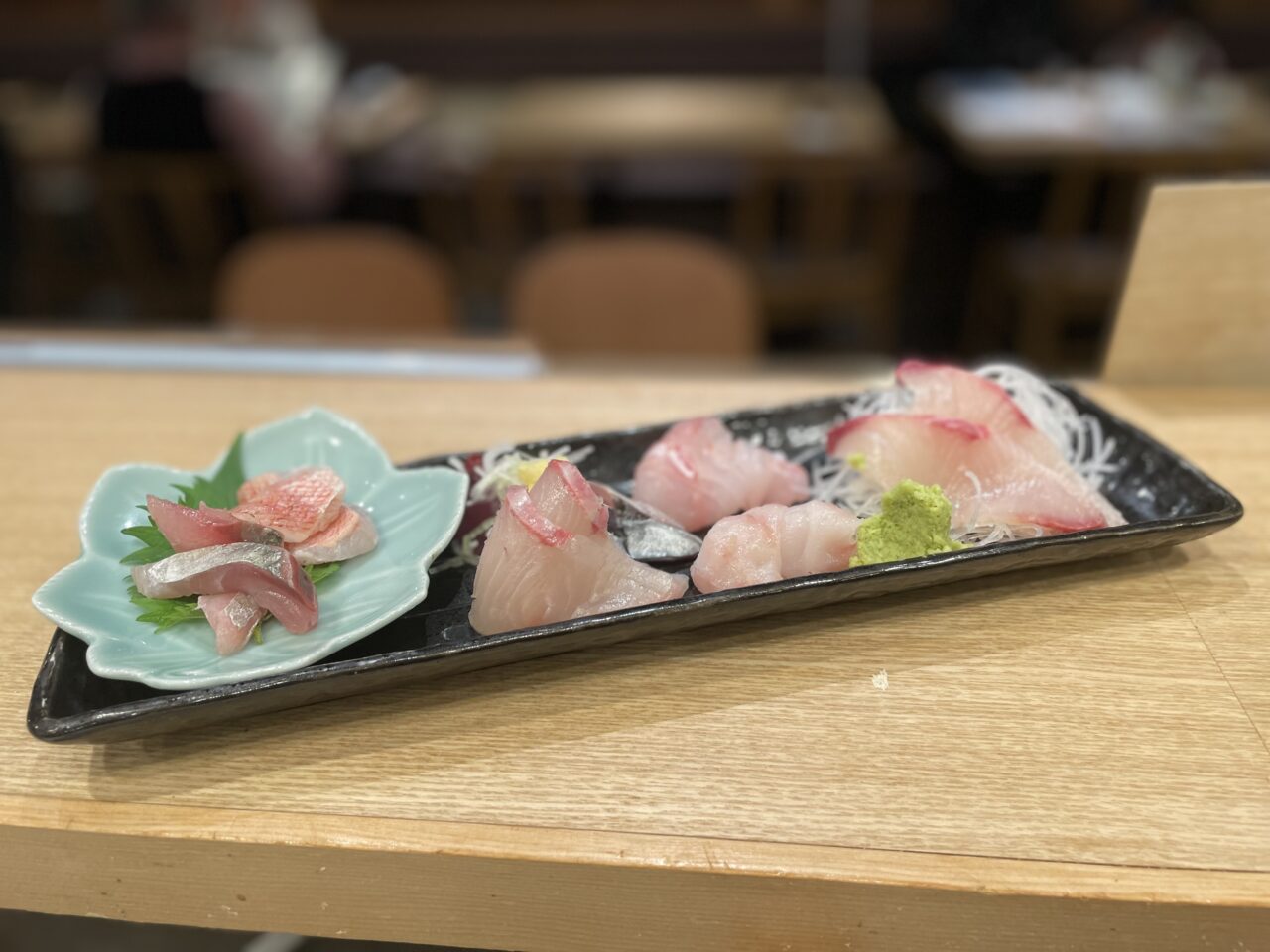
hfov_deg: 67.3
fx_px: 954
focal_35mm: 26
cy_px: 476
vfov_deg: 53.1
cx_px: 635
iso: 80
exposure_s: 1/100
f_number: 1.6
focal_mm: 4.2
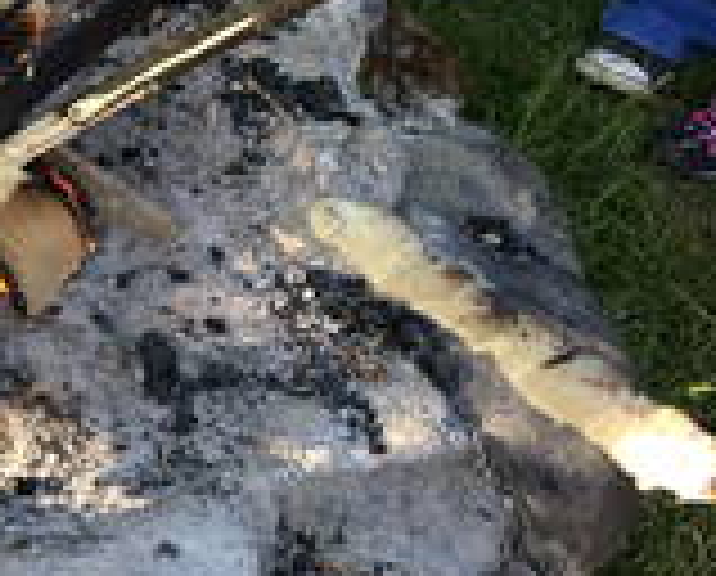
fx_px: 1508
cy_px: 194
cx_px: -153
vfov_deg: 21.6
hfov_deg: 24.2
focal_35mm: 71
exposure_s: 1/149
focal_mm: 4.15
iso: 25
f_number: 2.2
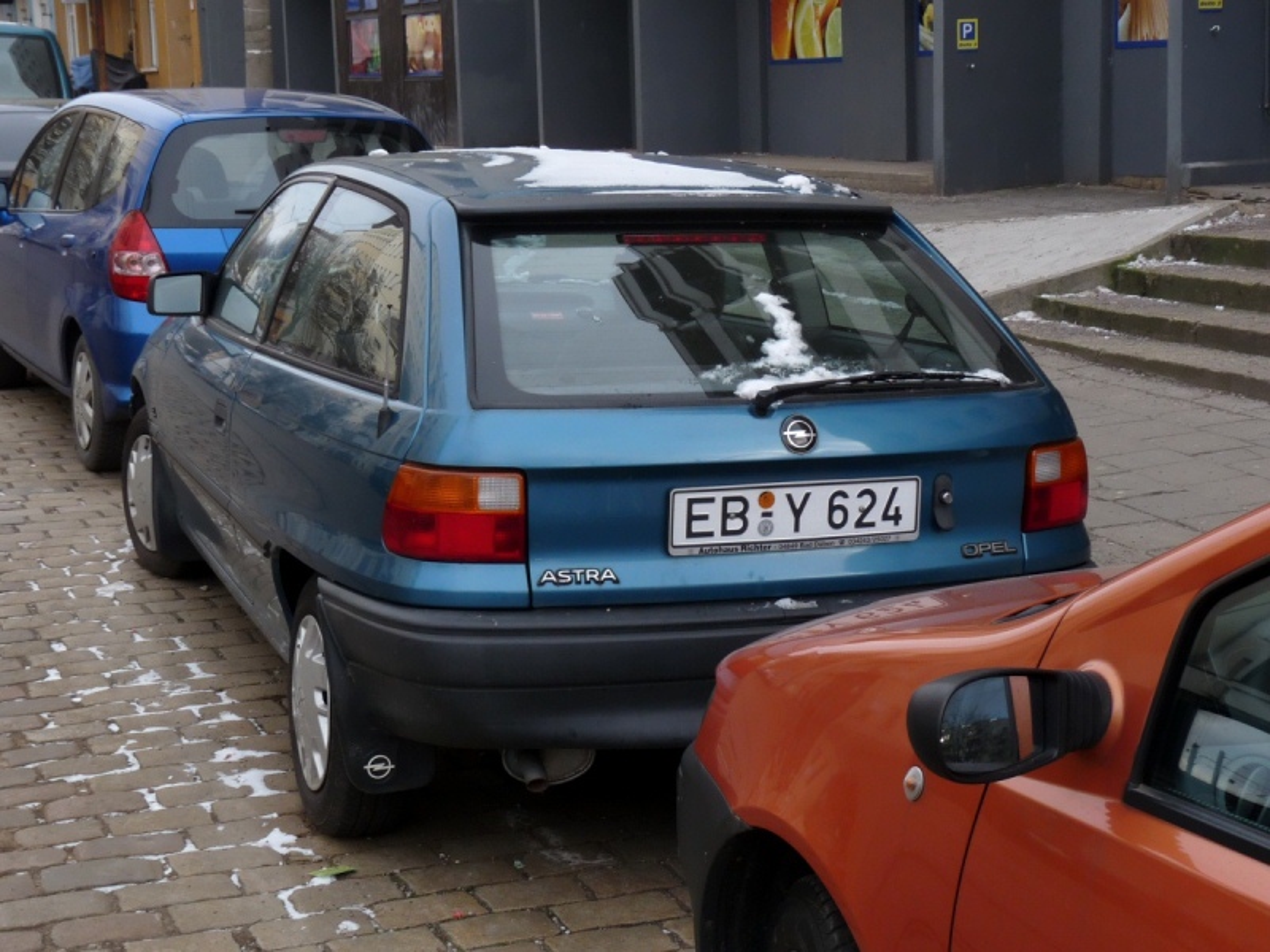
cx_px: 635
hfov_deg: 42.1
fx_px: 1651
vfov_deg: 32.2
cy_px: 476
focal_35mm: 45
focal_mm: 8
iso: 100
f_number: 4
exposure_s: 1/125
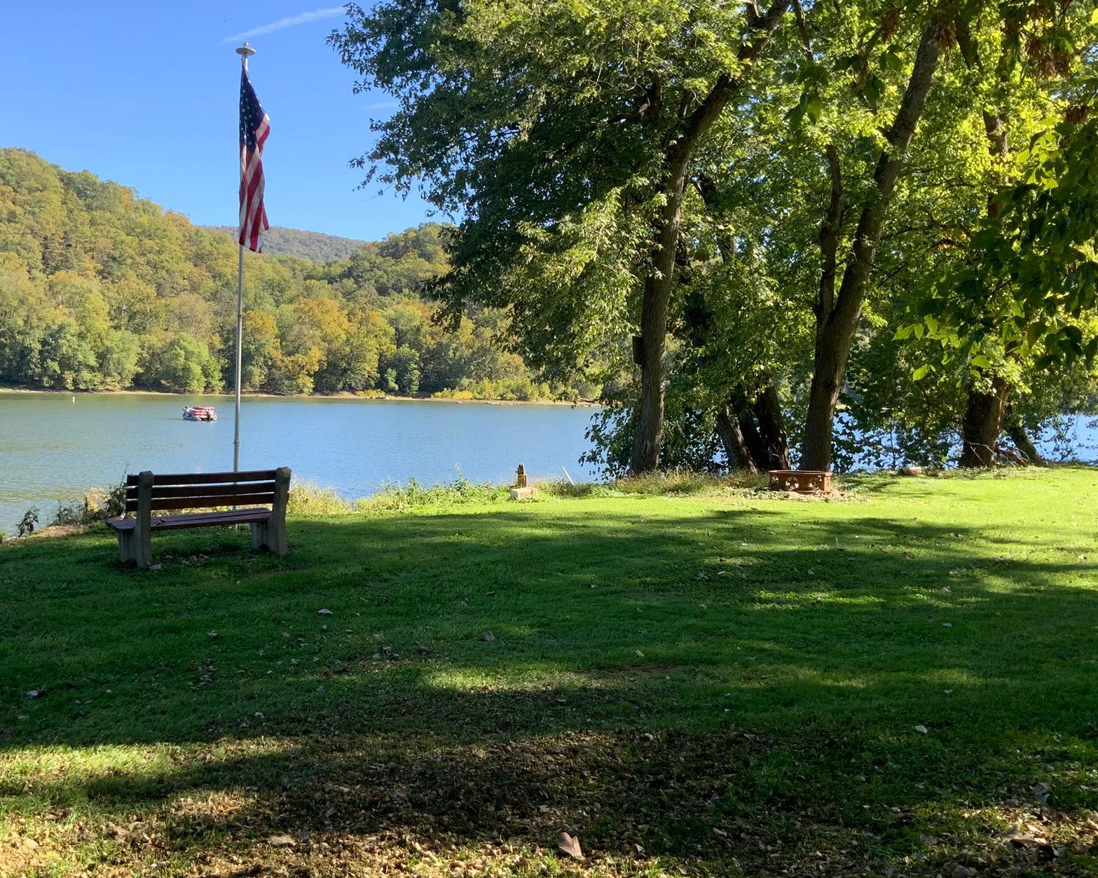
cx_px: 438
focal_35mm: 37
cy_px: 392
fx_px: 1202
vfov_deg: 40.1
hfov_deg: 48.8
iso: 16
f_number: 1.8
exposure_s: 1/465
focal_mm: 3
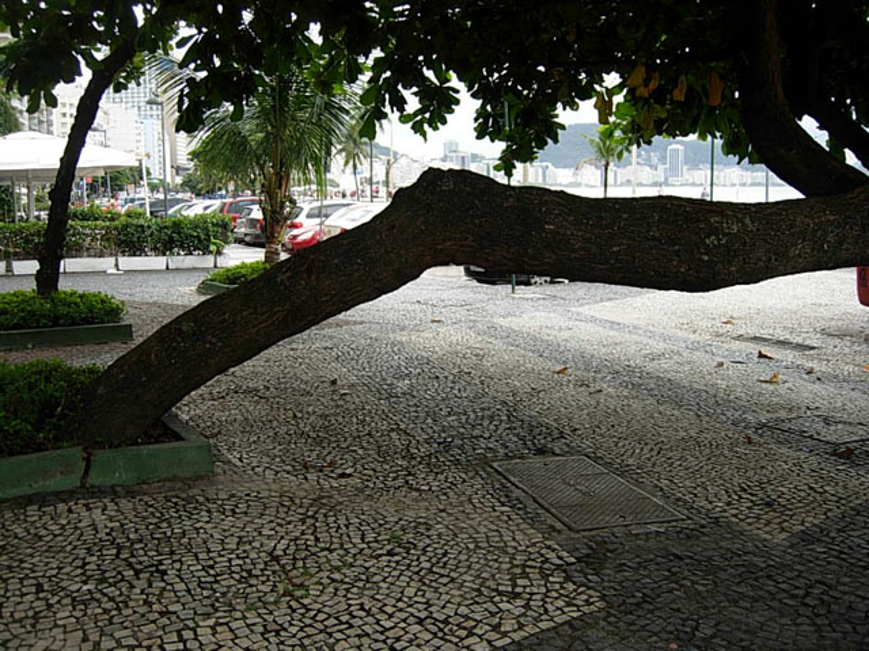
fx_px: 904
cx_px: 434
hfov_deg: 51.4
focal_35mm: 36
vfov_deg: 39.7
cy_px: 326
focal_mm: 7.5
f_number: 3
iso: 50
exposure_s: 1/132
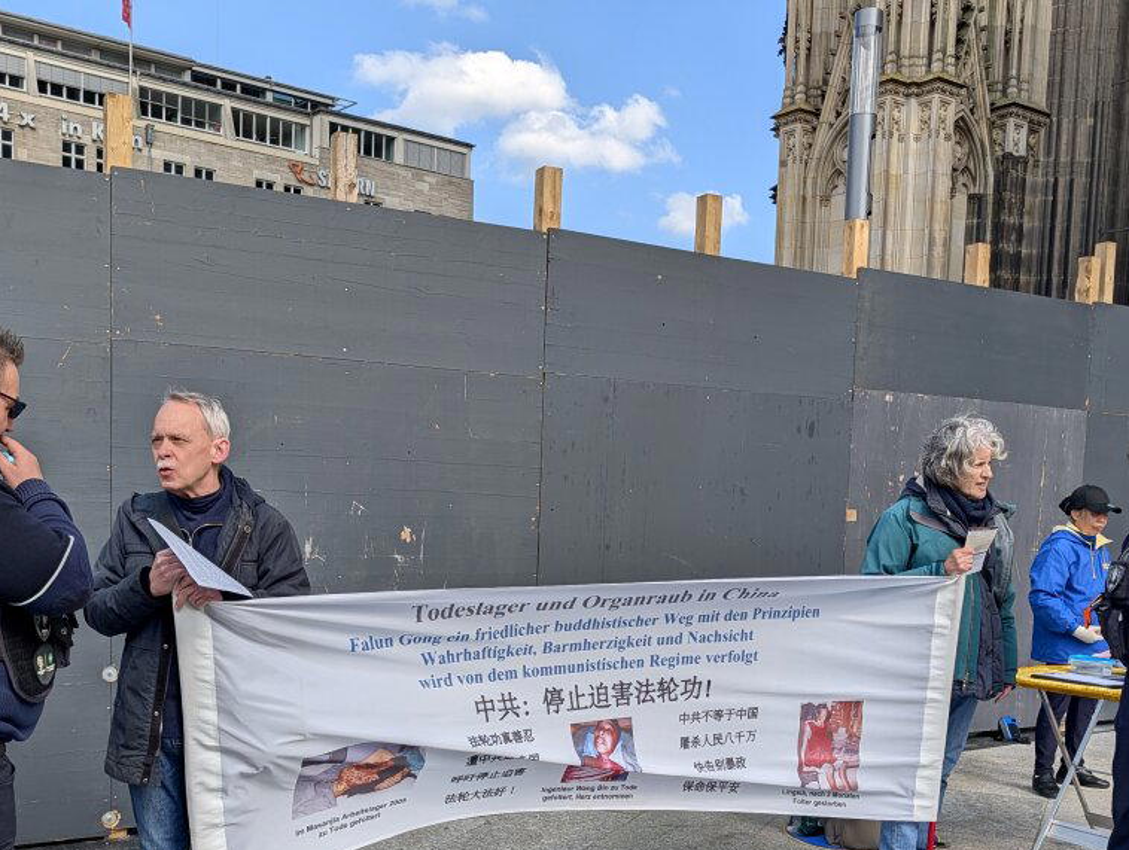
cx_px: 524
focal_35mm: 38
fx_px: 1241
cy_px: 613
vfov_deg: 37.1
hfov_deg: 48.9
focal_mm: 6.9
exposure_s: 1/907
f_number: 1.68
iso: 20
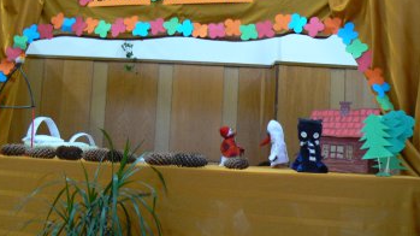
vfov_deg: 26.5
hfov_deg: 45.4
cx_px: 191
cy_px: 108
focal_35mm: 45
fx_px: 501
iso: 200
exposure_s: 1/13
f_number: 2.8
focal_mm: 6
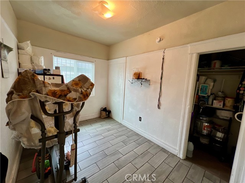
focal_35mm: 13
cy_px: 92
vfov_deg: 89.9
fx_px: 92
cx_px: 122
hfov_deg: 106.2
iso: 160
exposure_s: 1/60
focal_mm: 1.57
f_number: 1.8
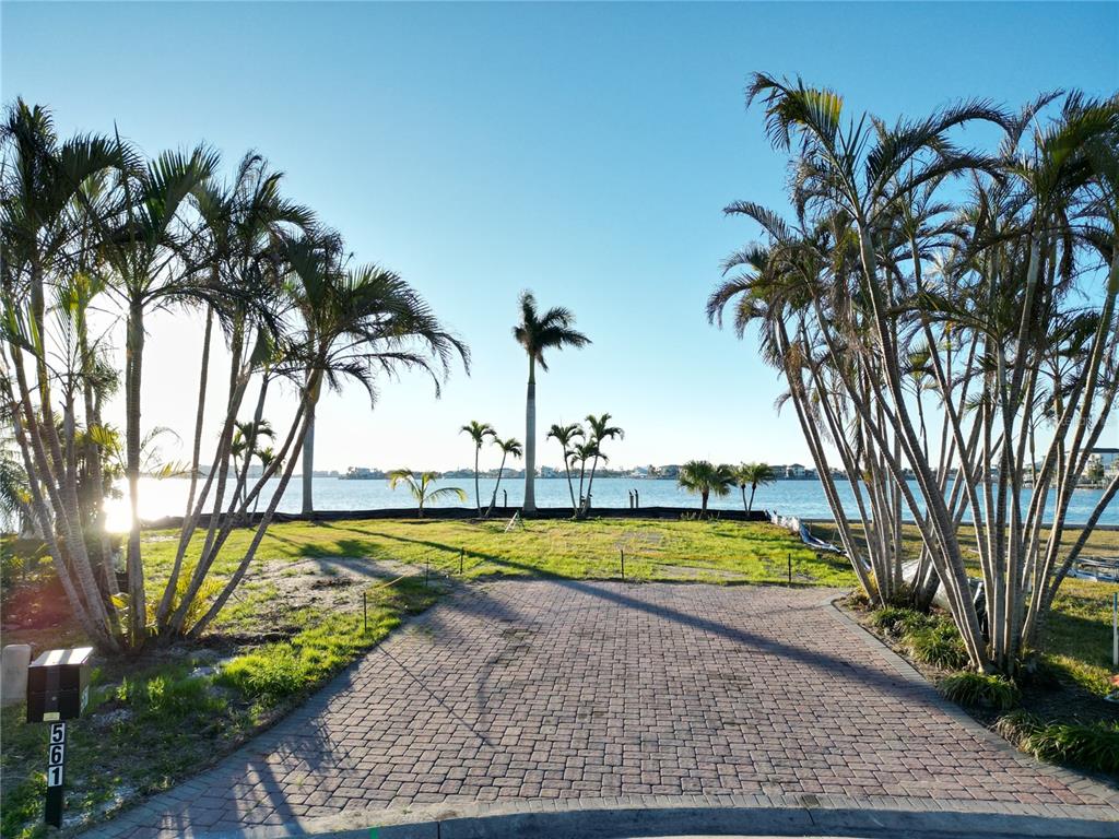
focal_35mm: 24
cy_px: 420
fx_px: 776
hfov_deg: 71.6
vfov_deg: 56.8
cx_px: 560
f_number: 1.7
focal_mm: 6.72
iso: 130
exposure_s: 1/2500
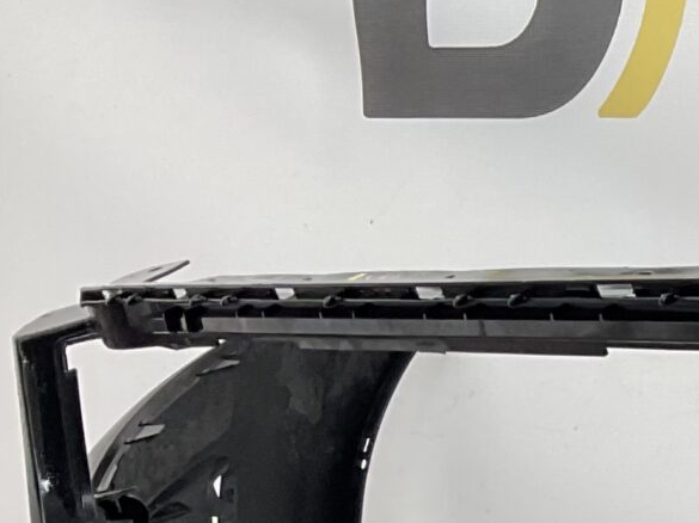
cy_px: 768
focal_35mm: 127
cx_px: 1289
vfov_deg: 11.2
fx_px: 2563
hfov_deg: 13.7
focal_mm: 3
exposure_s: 1/100
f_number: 1.8
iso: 25
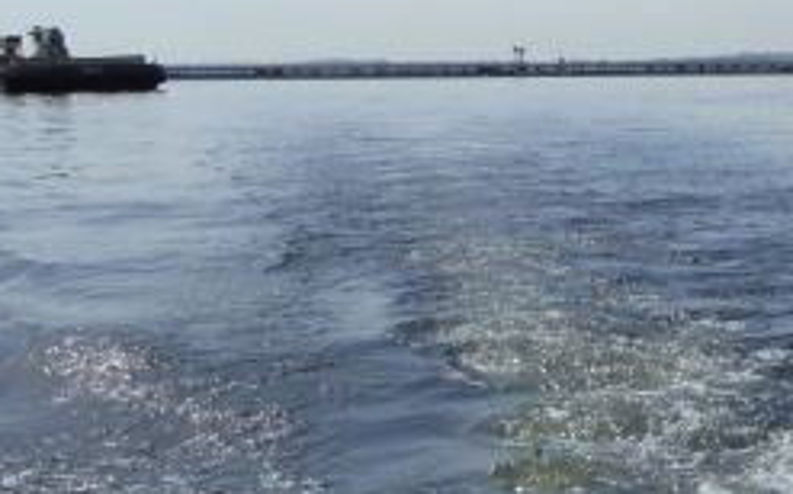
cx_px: 848
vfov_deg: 15.0
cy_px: 462
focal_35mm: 86
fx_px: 1857
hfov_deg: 22.8
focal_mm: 4.3
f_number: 3.3
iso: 100
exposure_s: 1/2000
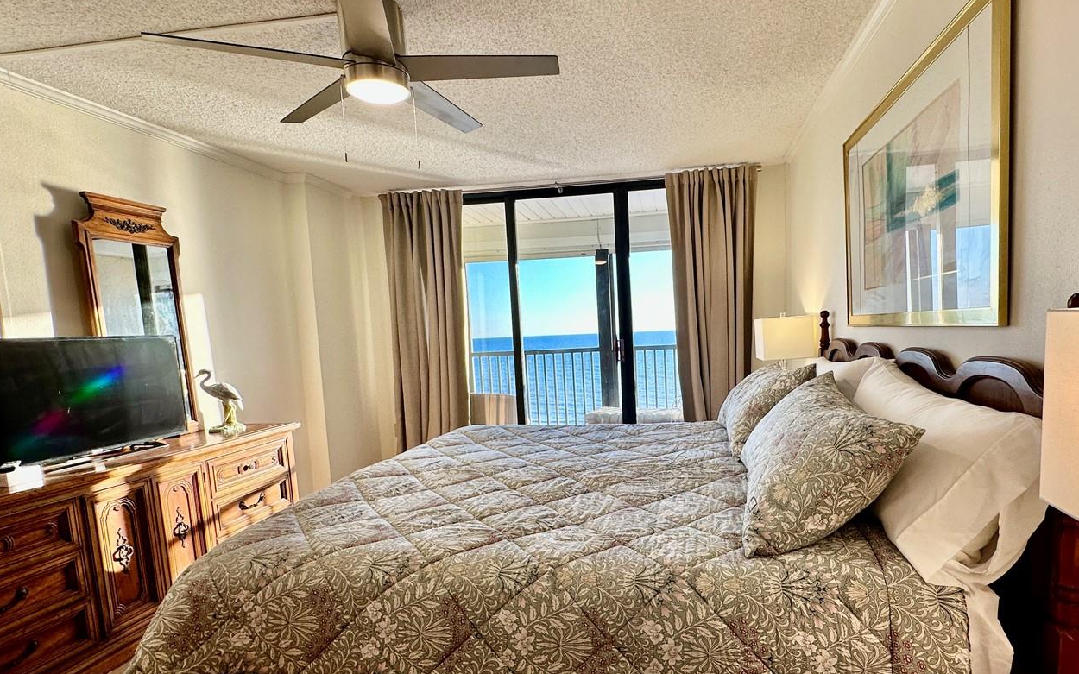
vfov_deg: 62.0
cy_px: 383
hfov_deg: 87.4
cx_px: 617
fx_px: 559
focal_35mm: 19
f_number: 2.2
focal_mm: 2.22
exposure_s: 1/120
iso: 64
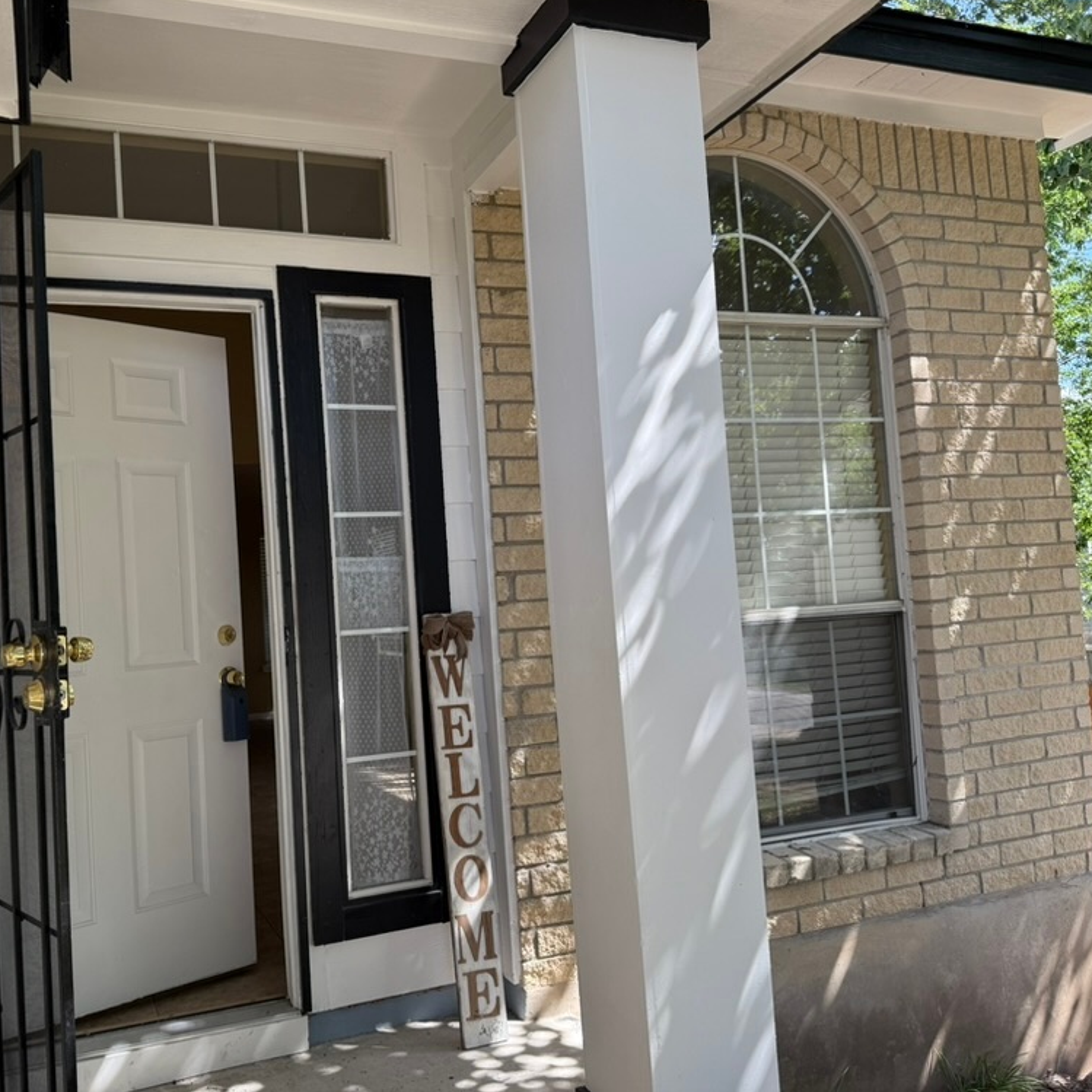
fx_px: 1035
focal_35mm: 29
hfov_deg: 55.3
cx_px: 452
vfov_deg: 55.6
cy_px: 555
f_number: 1.78
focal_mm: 6.76
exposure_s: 1/750
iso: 100
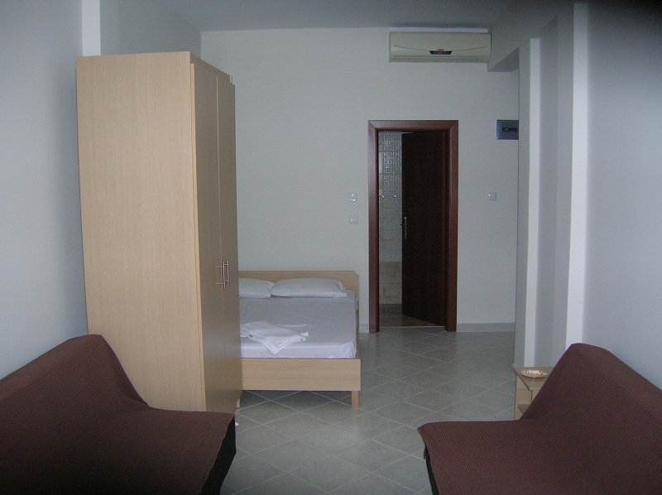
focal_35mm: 34
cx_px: 331
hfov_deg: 54.0
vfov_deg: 41.7
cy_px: 248
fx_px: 649
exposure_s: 1/60.1
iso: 122
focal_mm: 5.7
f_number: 2.9
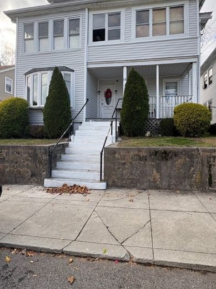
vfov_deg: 87.6
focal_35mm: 18
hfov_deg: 71.3
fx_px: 150
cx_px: 120
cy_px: 134
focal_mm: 2.22
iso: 40
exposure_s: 1/379
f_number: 2.2
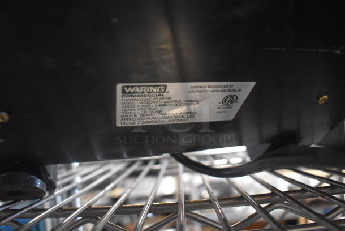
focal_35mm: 27
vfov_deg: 48.0
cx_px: 172
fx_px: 259
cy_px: 116
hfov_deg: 67.3
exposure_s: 1/50
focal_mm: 18
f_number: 3.5
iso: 3200
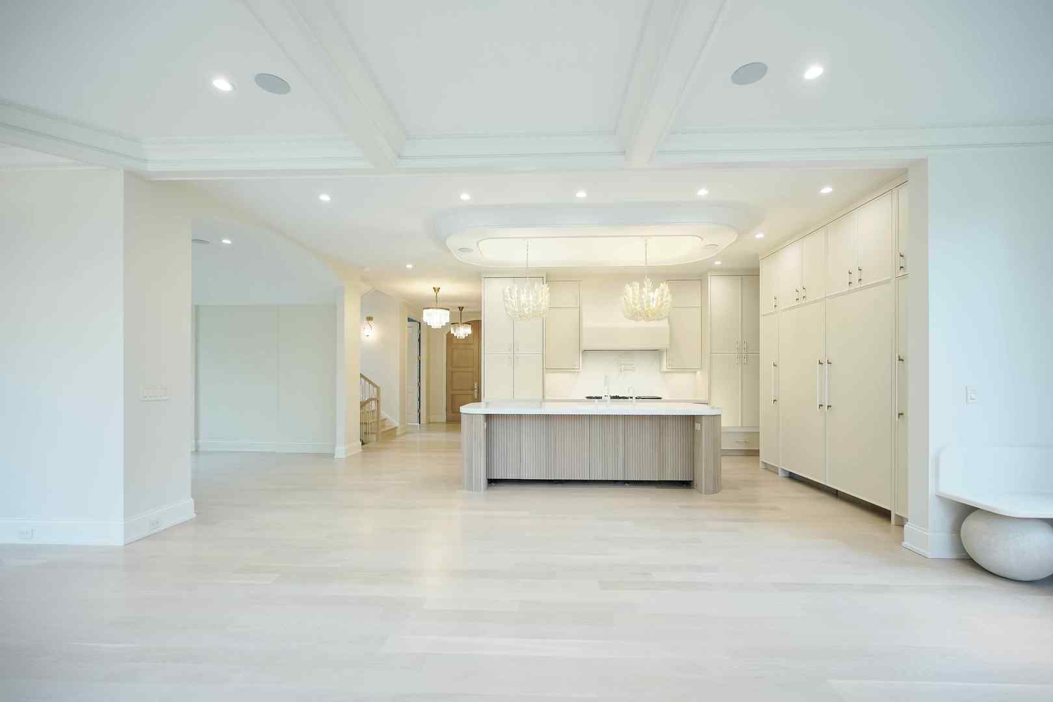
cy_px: 351
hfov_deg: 100.4
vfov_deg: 77.3
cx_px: 526
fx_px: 439
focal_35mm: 15
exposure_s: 1/160
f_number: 3.6
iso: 640
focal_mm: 10
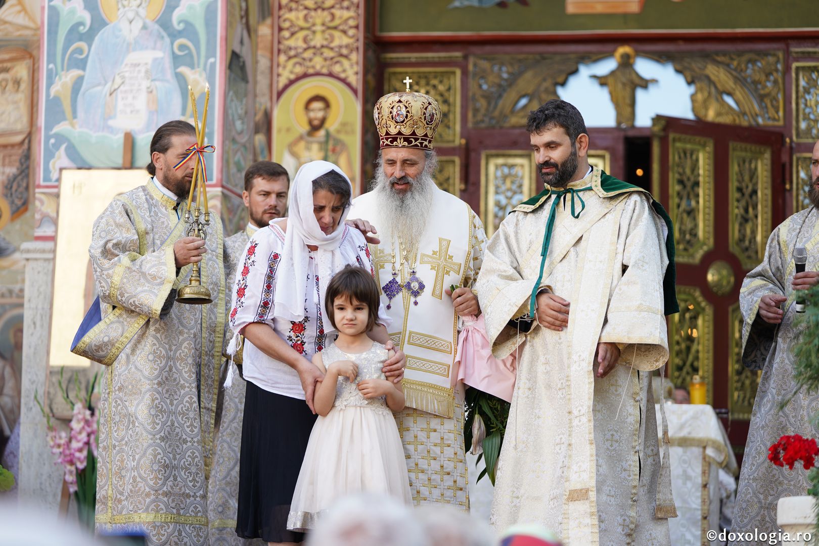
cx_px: 410
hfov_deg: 20.0
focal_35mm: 102
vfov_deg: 13.4
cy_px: 273
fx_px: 2320
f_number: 2.8
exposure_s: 1/320
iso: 160
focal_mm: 102
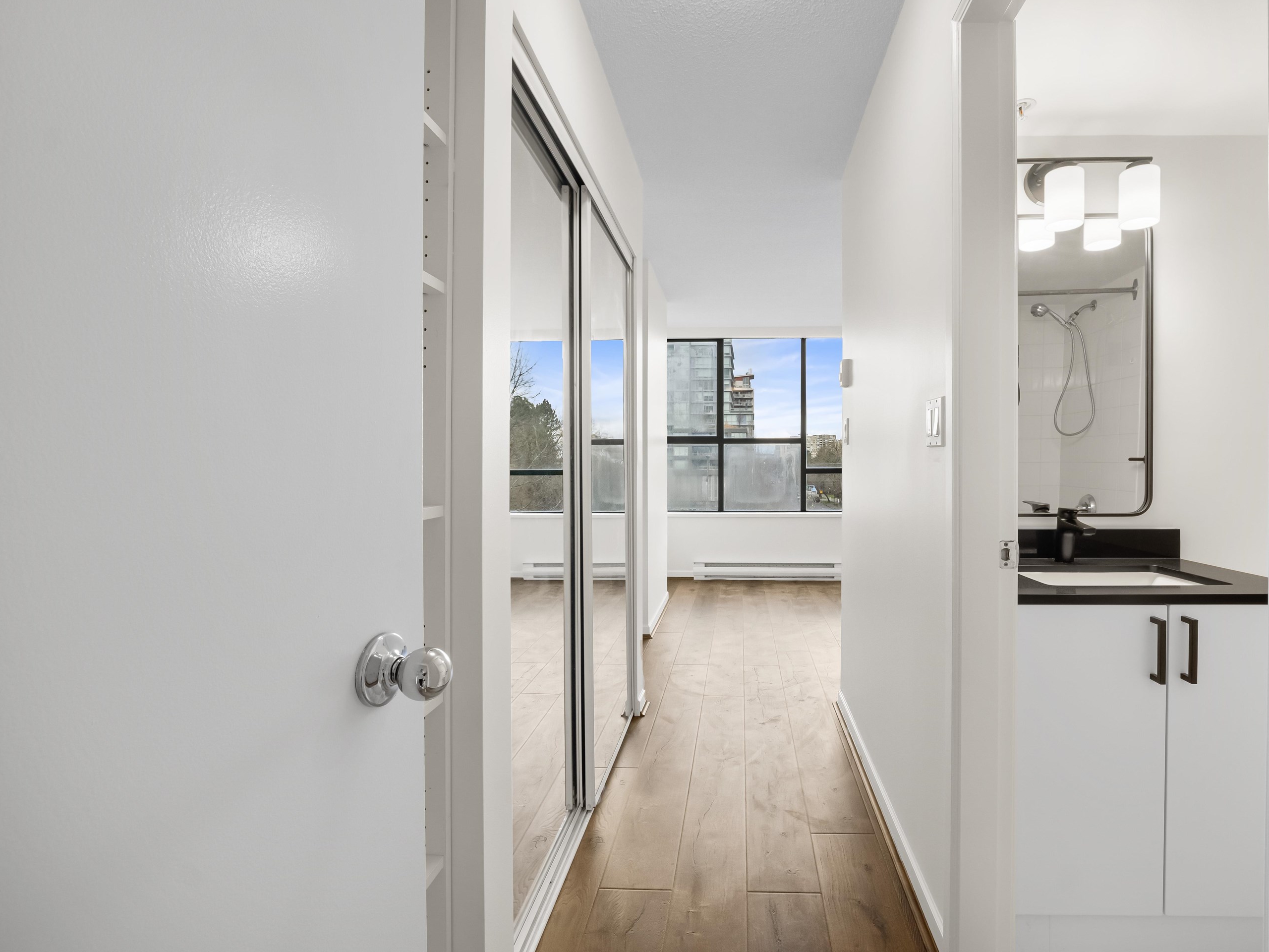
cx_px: 724
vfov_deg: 79.6
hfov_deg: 95.4
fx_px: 571
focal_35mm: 16
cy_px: 455
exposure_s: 1/5
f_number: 9
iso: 250
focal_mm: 9
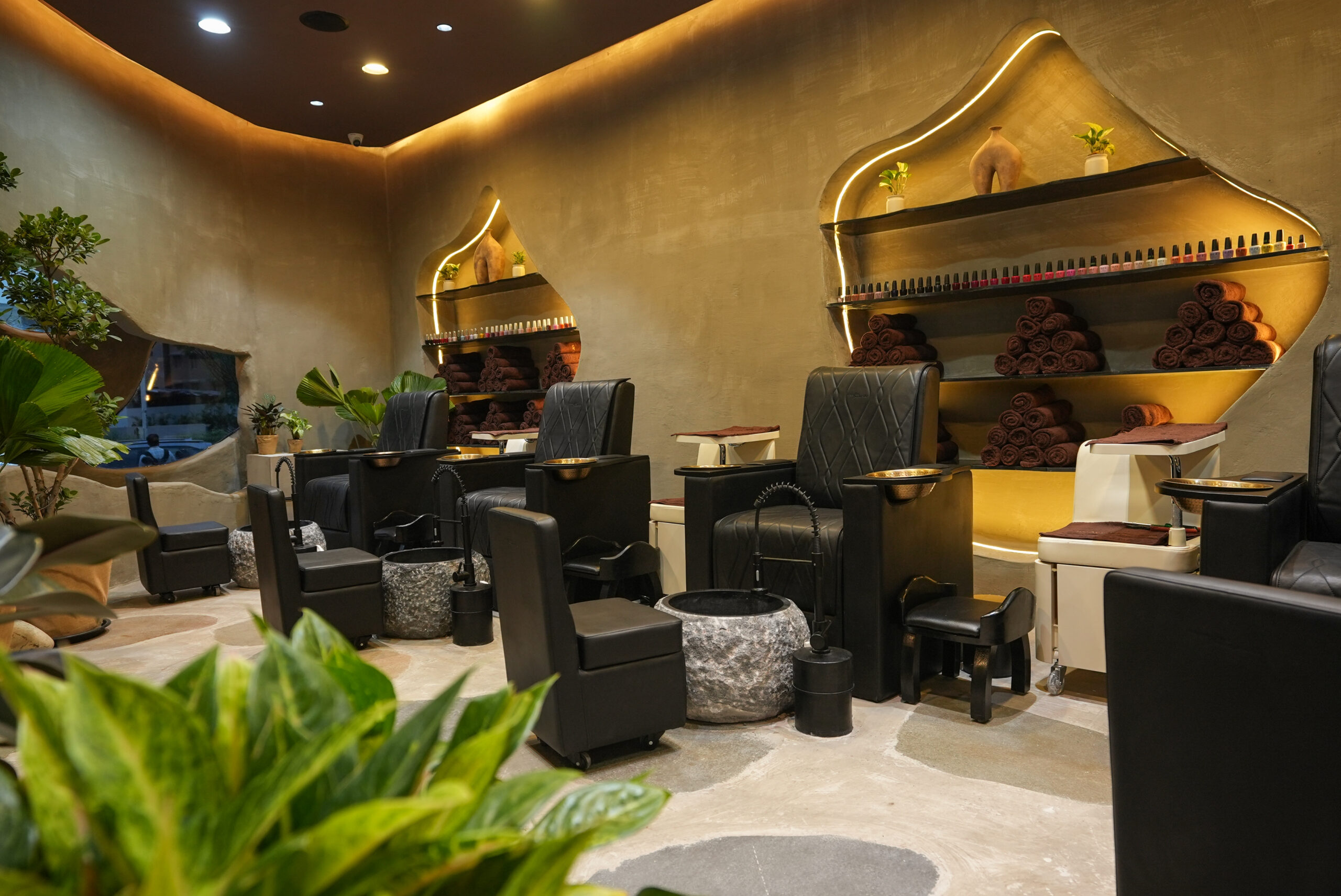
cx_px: 670
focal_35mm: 23
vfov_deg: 55.2
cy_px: 448
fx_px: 857
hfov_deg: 76.1
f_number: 3.5
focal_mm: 23
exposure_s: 1/80
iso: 1000
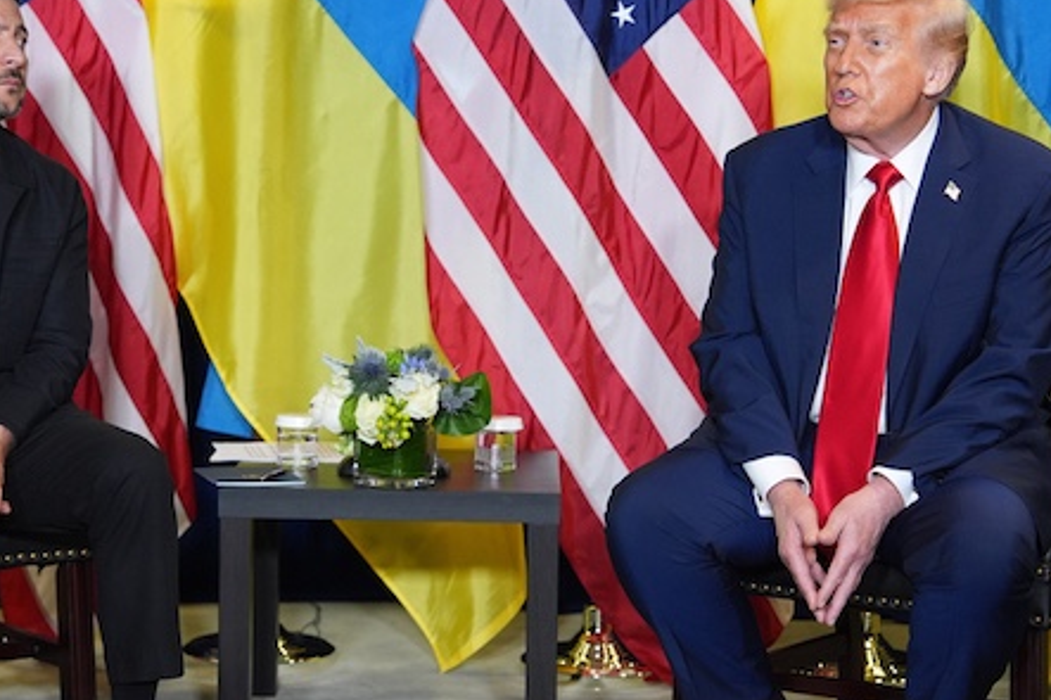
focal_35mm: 98
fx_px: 2860
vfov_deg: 14.0
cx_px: 425
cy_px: 367
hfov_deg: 20.8
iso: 2000
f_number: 2.8
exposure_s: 1/250
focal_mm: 62
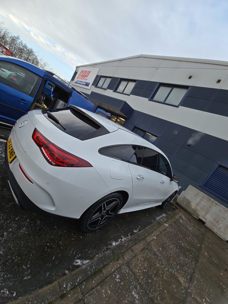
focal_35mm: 13
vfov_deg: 106.2
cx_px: 114
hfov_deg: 89.9
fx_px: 114
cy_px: 152
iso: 50
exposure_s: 1/136
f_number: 2.2
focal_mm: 2.2
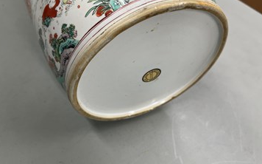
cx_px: 119
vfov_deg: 40.4
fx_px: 221
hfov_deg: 61.2
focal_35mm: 31
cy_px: 68
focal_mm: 5.7
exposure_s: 1/120
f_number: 1.5
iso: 100
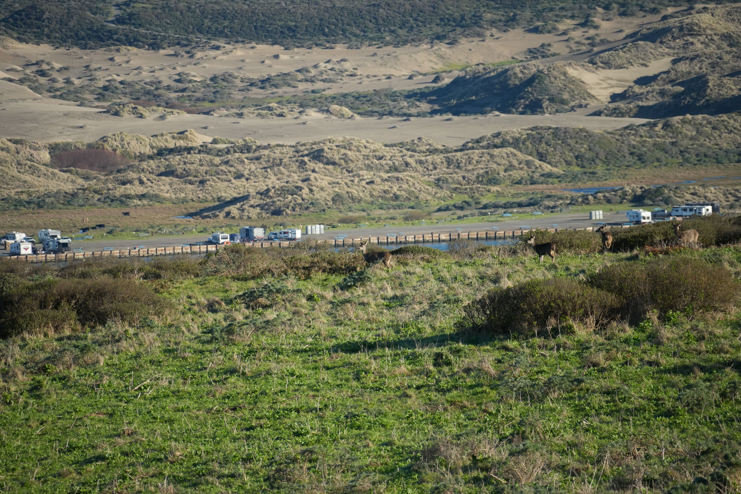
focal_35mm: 300
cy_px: 247
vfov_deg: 4.6
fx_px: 6175
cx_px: 370
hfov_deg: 6.9
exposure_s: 1/1250
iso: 640
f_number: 7.1
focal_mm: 300
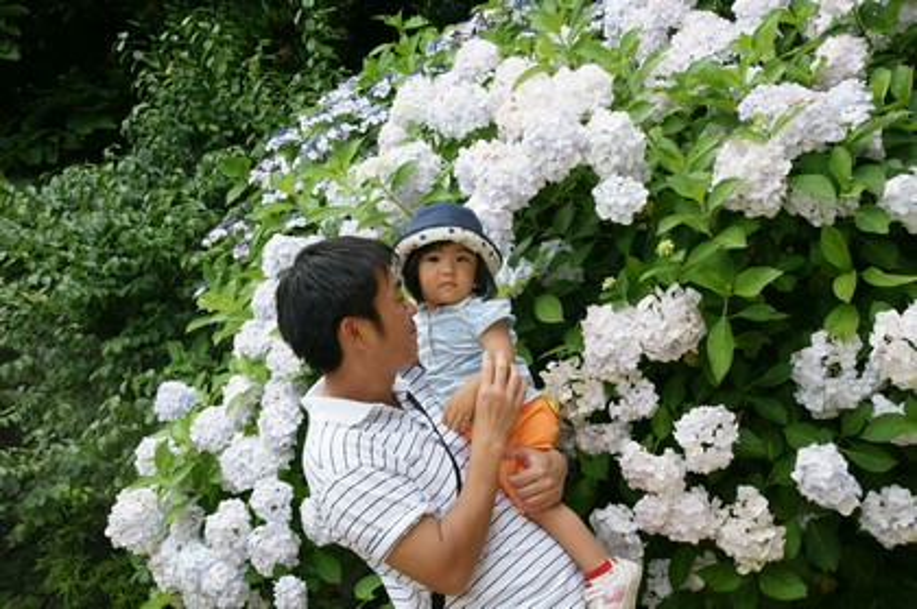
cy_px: 304
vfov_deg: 31.8
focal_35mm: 42
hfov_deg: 46.4
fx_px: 1069
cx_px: 458
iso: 200
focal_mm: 28
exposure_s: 1/250
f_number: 6.3
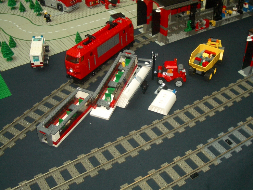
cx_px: 154
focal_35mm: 46
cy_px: 93
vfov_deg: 31.5
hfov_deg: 41.0
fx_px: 336
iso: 100
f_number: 2.6
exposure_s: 1/60
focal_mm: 5.8
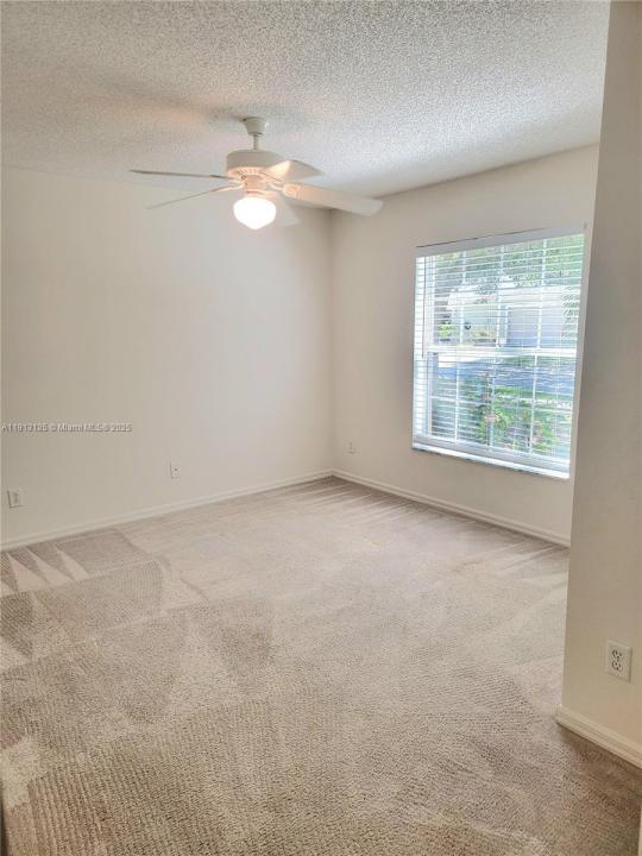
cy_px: 428
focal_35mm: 24
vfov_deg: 71.6
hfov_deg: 56.8
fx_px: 593
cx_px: 321
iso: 64
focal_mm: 6.7
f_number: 1.8
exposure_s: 1/120
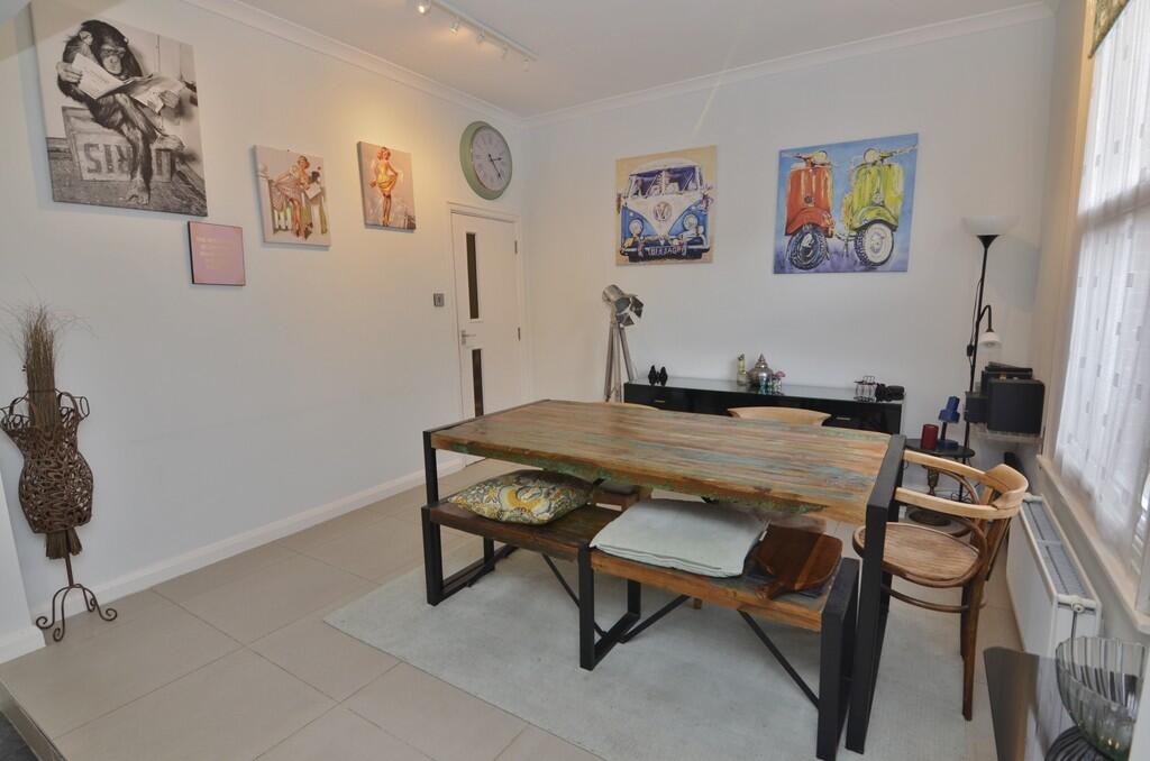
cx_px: 575
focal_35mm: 17
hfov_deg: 92.6
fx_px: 550
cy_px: 380
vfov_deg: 69.4
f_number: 5.6
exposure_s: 1/60
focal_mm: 11.5
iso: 800
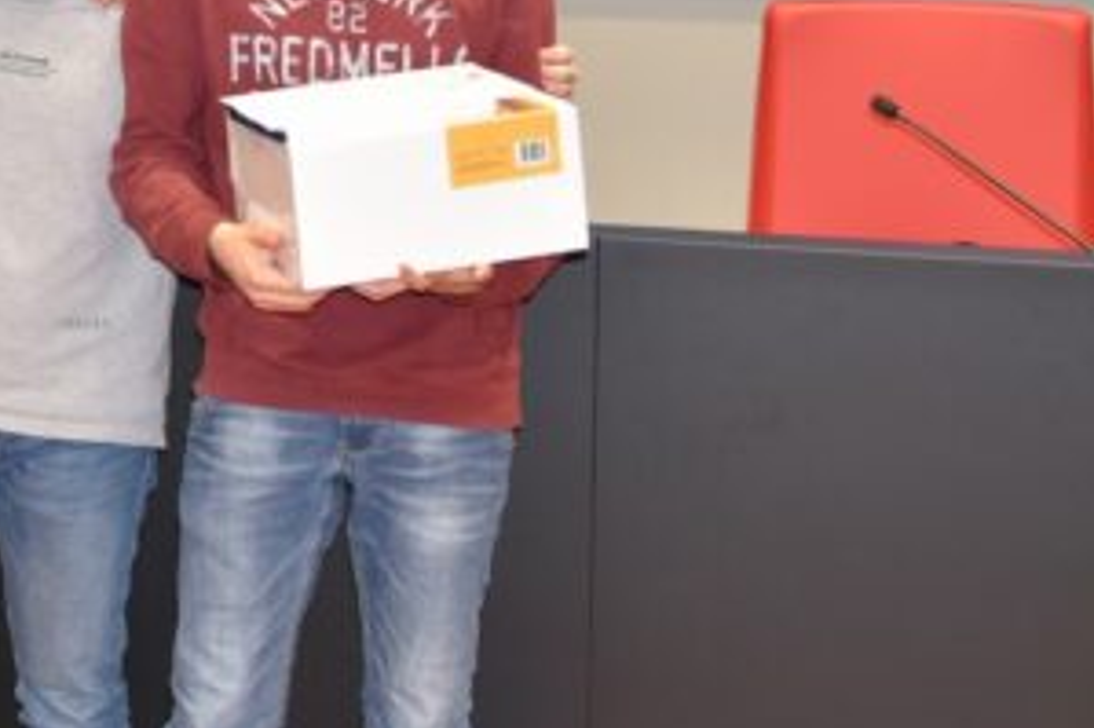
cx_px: -307
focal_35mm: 90
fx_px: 2733
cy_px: -132
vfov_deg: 14.7
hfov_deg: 20.7
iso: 2000
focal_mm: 35
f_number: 4
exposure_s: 1/60
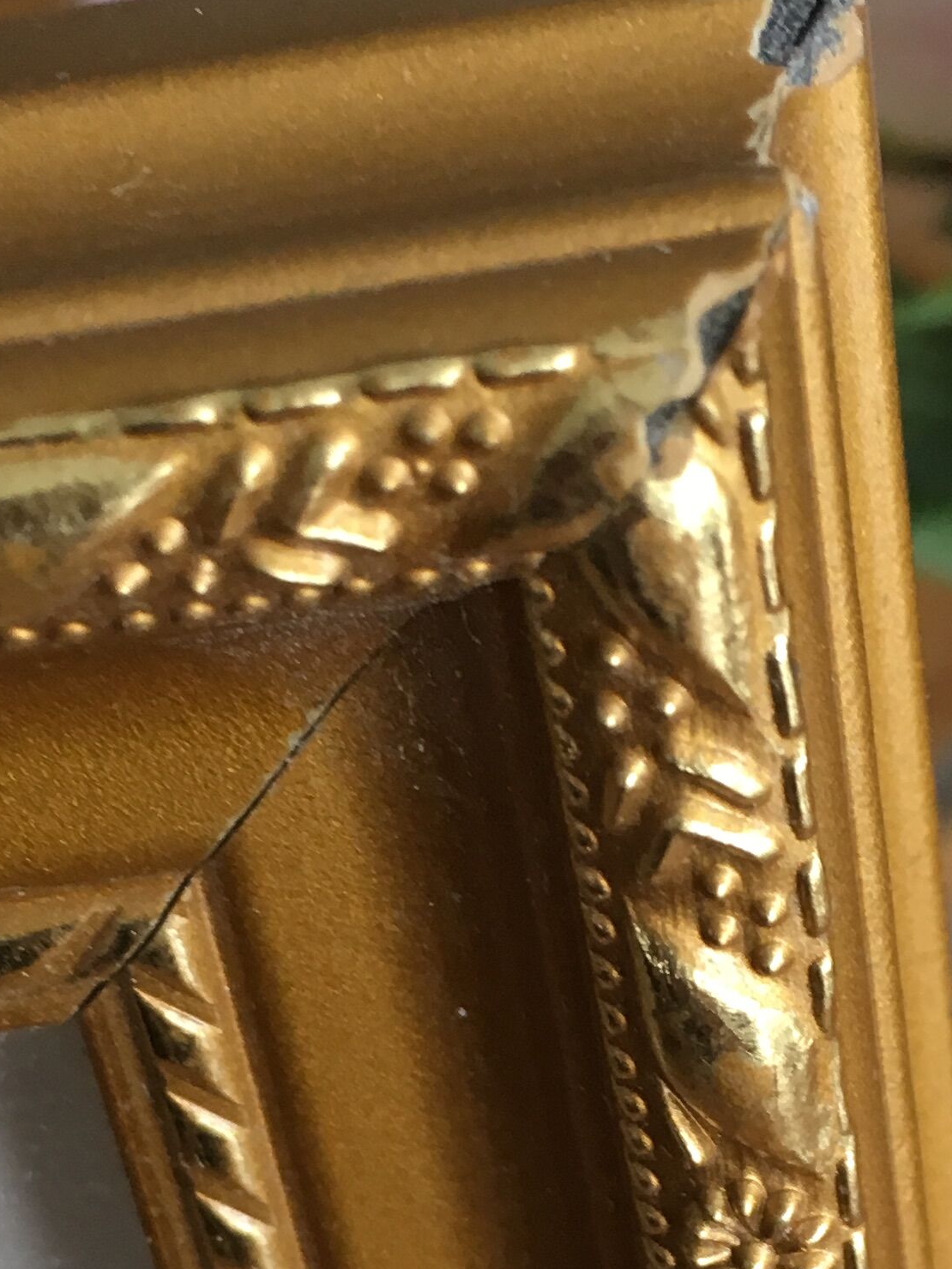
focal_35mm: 79
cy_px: 1053
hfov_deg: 18.6
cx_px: 588
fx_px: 2897
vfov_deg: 24.2
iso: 80
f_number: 2.2
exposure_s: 1/33
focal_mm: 4.15
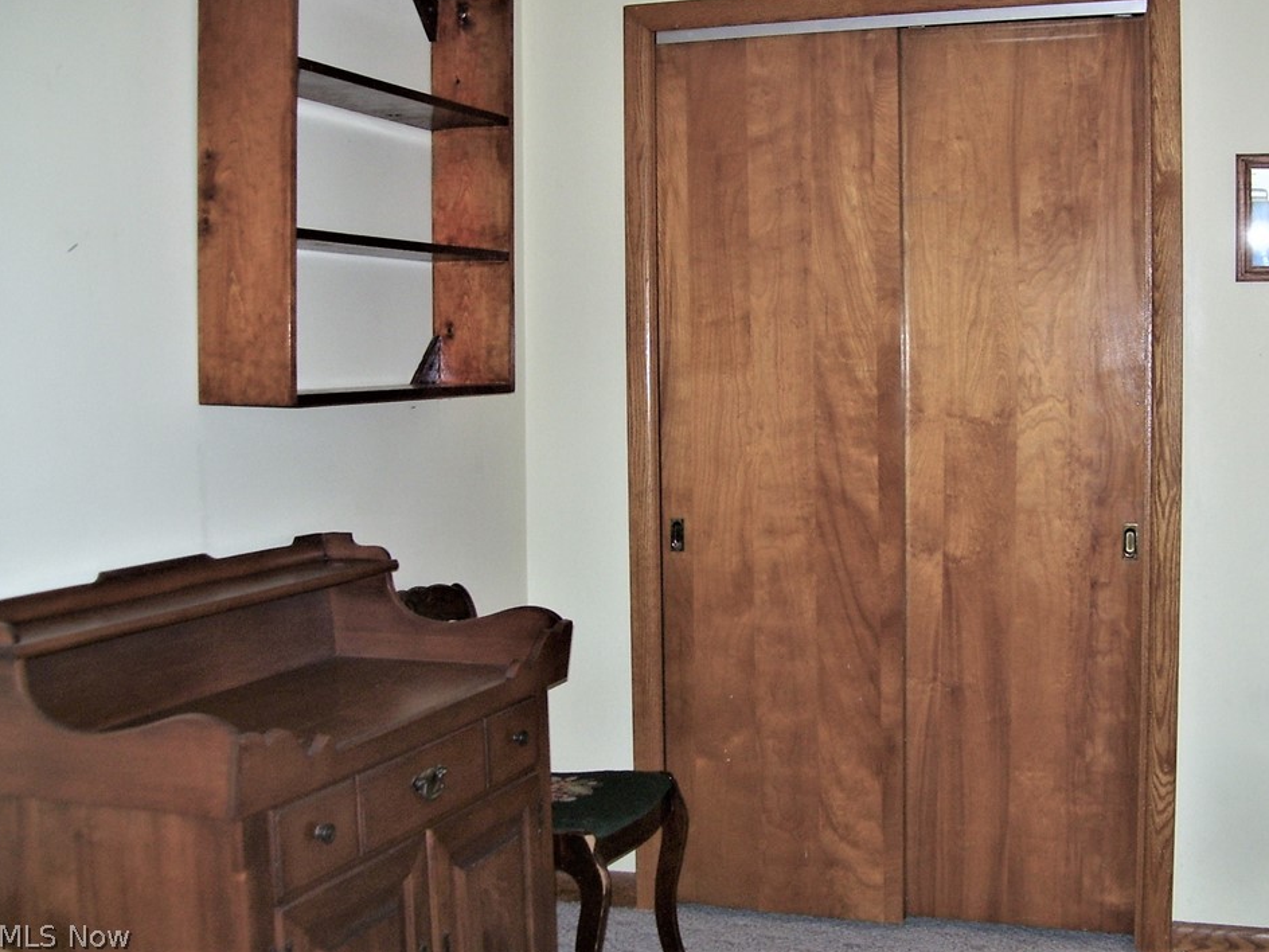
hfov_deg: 47.8
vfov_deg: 36.8
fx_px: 1430
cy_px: 443
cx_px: 678
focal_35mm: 39
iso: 80
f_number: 2.7
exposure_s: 1/60
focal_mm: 6
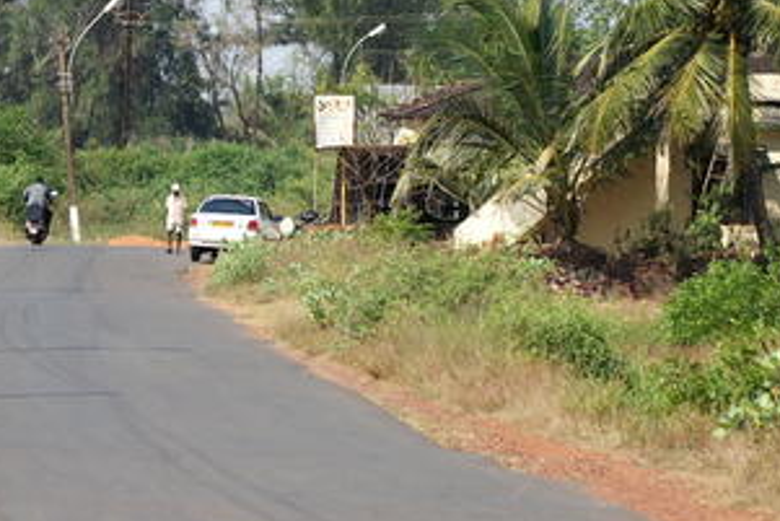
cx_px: 192
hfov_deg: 6.5
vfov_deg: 4.3
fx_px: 6915
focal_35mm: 319
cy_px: 109
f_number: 8
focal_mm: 100
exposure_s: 1/640
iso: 200
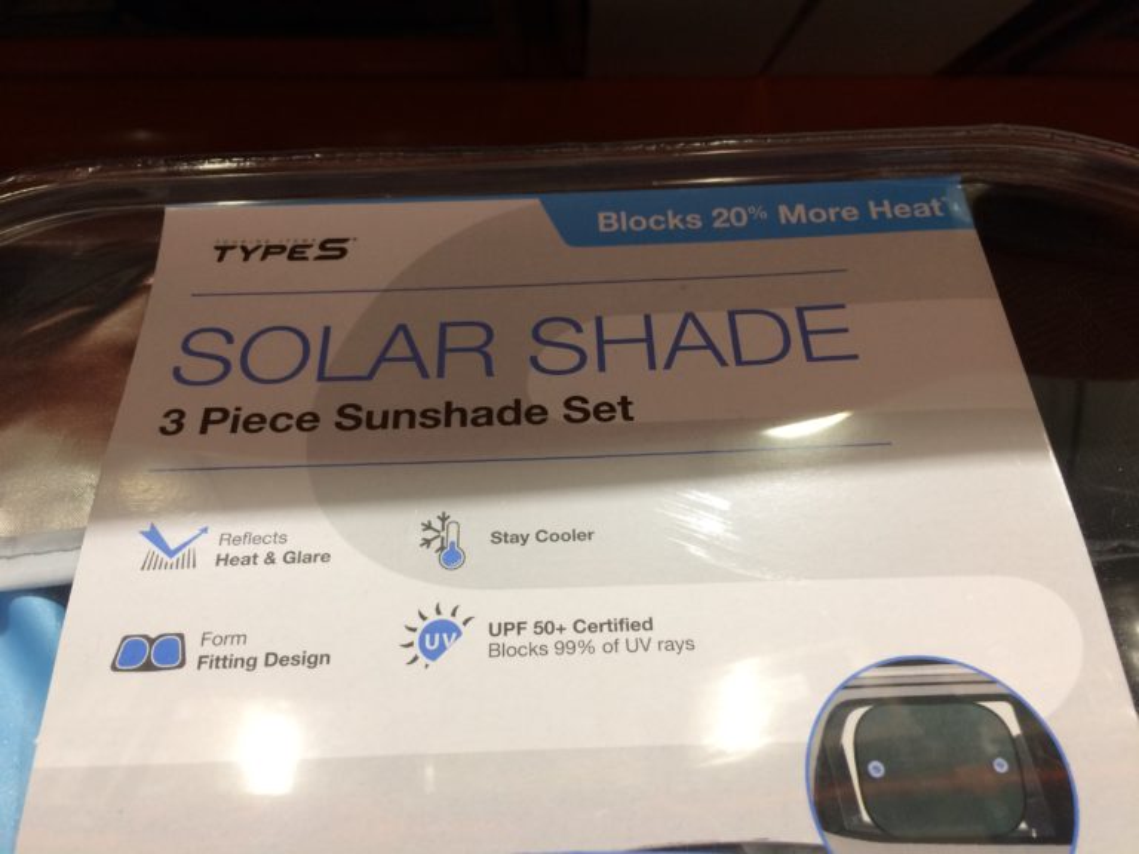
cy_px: 427
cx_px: 570
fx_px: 954
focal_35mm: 29
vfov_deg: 48.2
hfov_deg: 61.7
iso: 80
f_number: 2.2
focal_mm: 4.15
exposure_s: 1/30
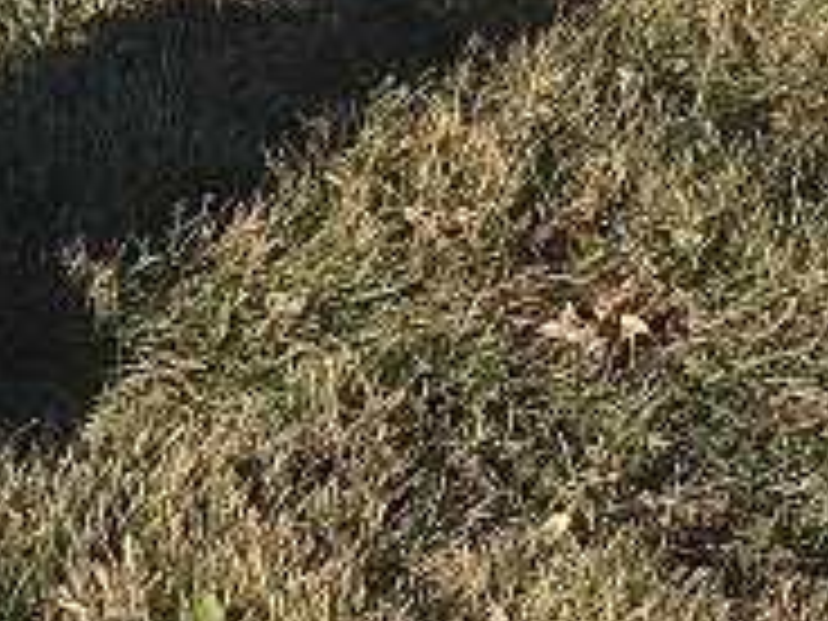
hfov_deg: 15.2
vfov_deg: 11.2
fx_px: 2918
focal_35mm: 122
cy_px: -554
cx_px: -335
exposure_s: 1/1274
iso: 25
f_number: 2.4
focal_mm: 3.3
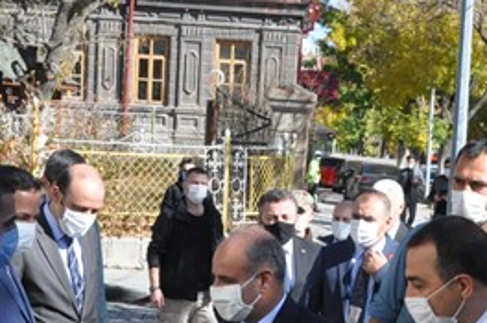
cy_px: 297
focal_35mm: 111
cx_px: 291
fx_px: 1499
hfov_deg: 18.4
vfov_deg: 12.2
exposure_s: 1/640
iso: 1600
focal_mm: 30
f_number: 13
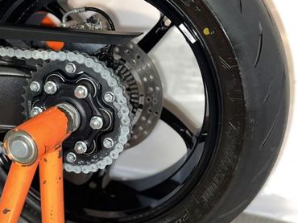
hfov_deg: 41.5
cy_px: 99
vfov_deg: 32.1
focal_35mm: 45
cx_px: 97
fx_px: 387
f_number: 1.5
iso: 50
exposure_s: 1/11
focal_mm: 5.7
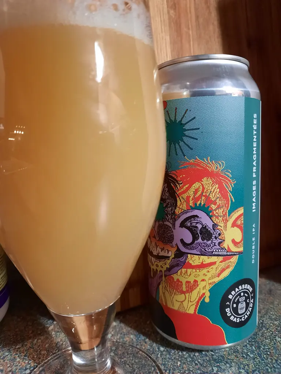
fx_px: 271
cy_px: 187
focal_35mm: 25
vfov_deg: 69.4
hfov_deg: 54.9
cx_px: 140
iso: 320
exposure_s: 1/30
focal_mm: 4.6
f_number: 2
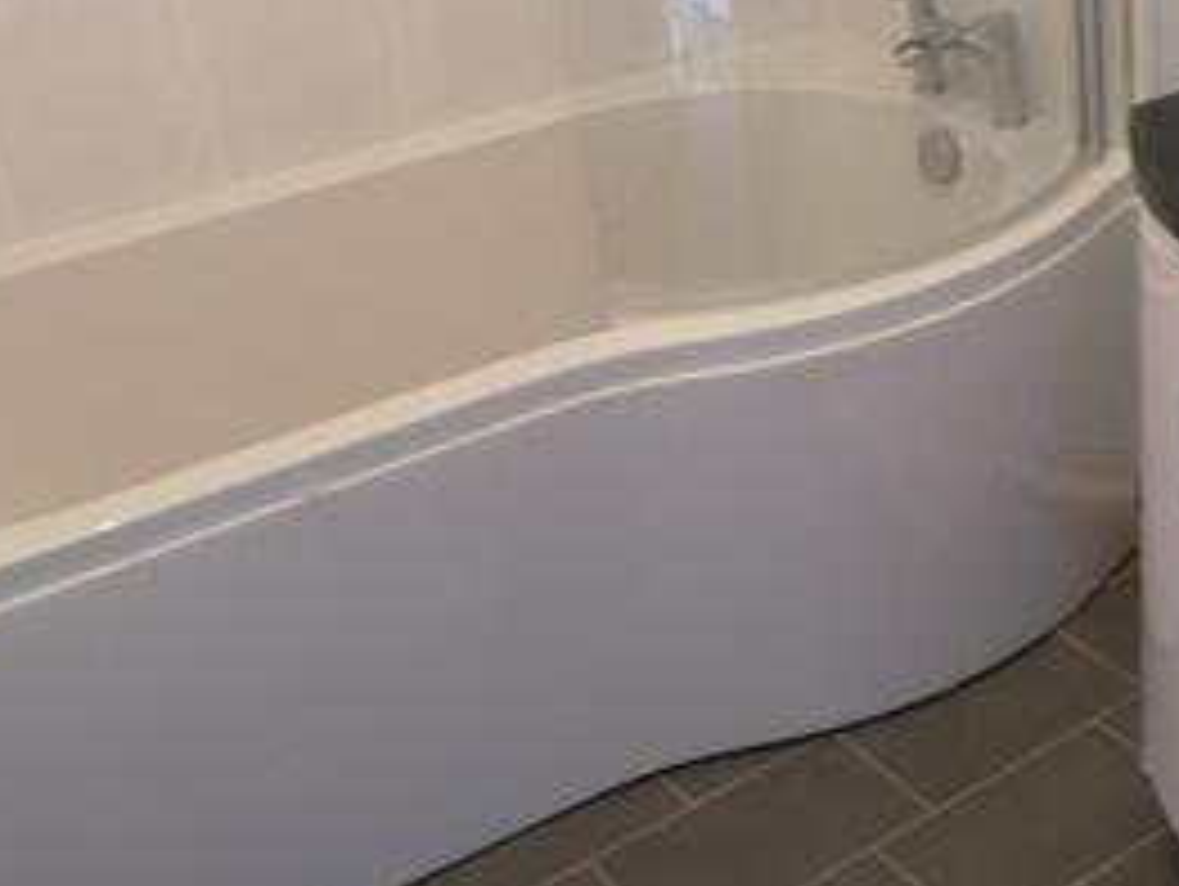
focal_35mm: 60
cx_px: 1037
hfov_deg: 30.9
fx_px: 2045
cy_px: 358
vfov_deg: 24.4
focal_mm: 3.95
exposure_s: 1/25
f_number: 1.8
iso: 400
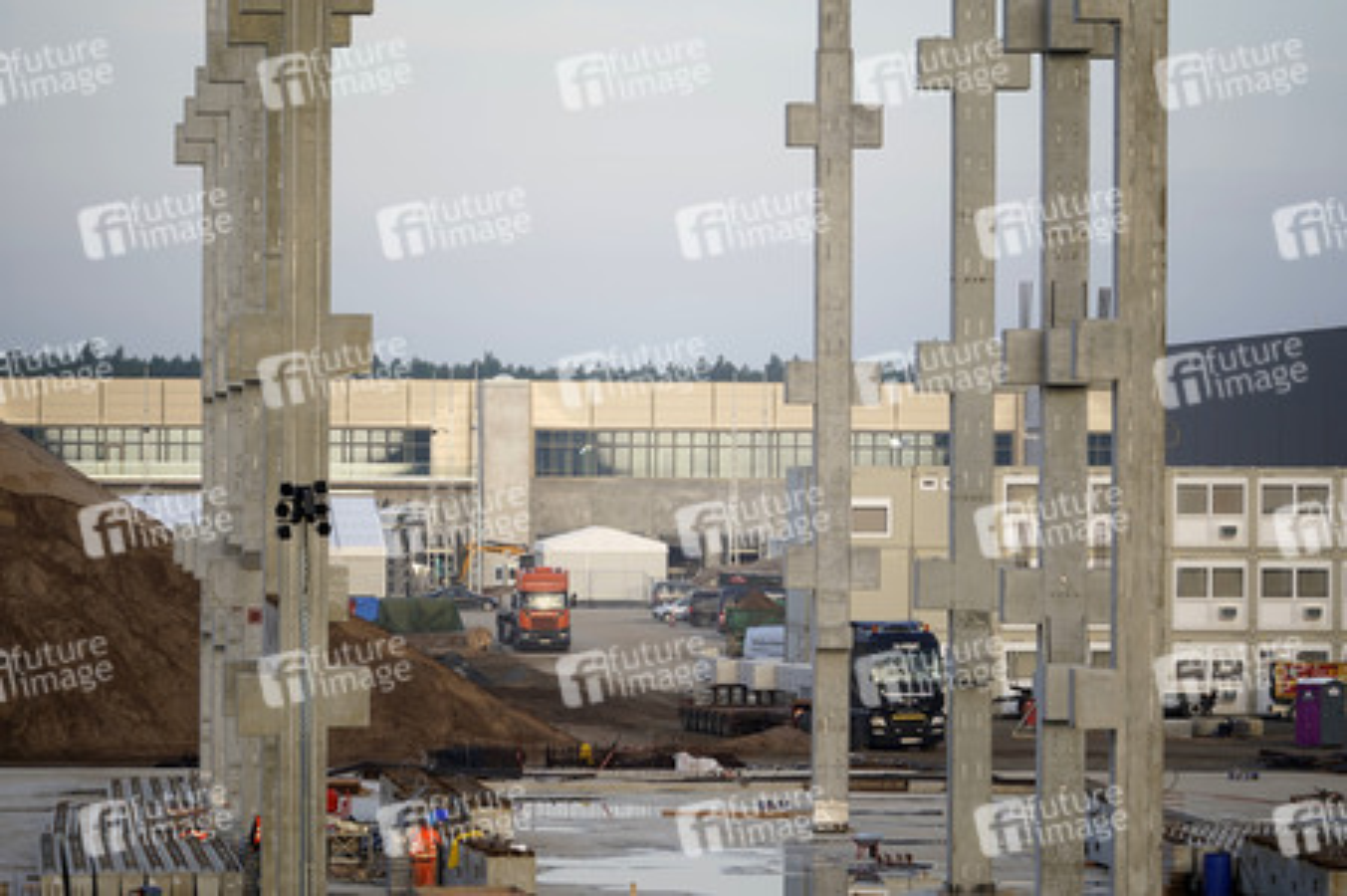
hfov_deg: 10.3
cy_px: 448
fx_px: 7478
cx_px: 674
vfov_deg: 6.9
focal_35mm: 200
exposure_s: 1/250
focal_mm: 200
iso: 250
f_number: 5.6
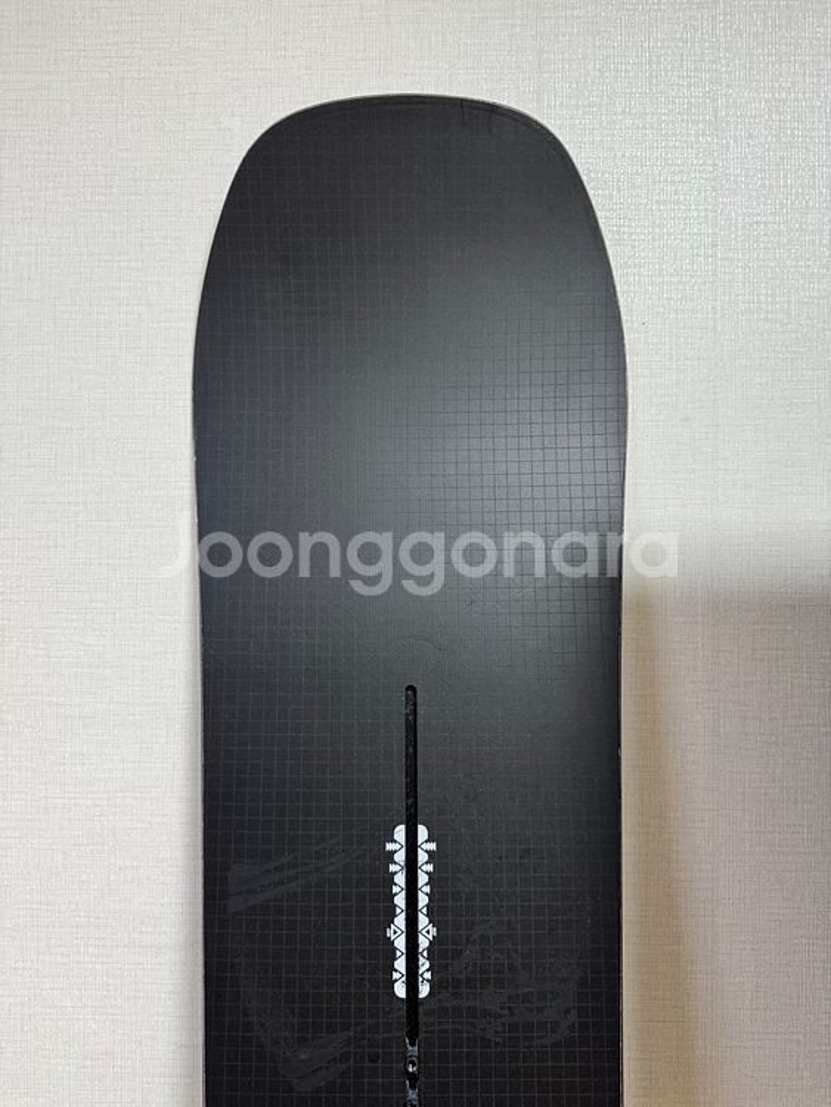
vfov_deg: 71.6
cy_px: 554
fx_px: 768
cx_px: 416
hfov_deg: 56.8
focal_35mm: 24
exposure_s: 1/60
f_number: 1.78
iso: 160
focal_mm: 6.76
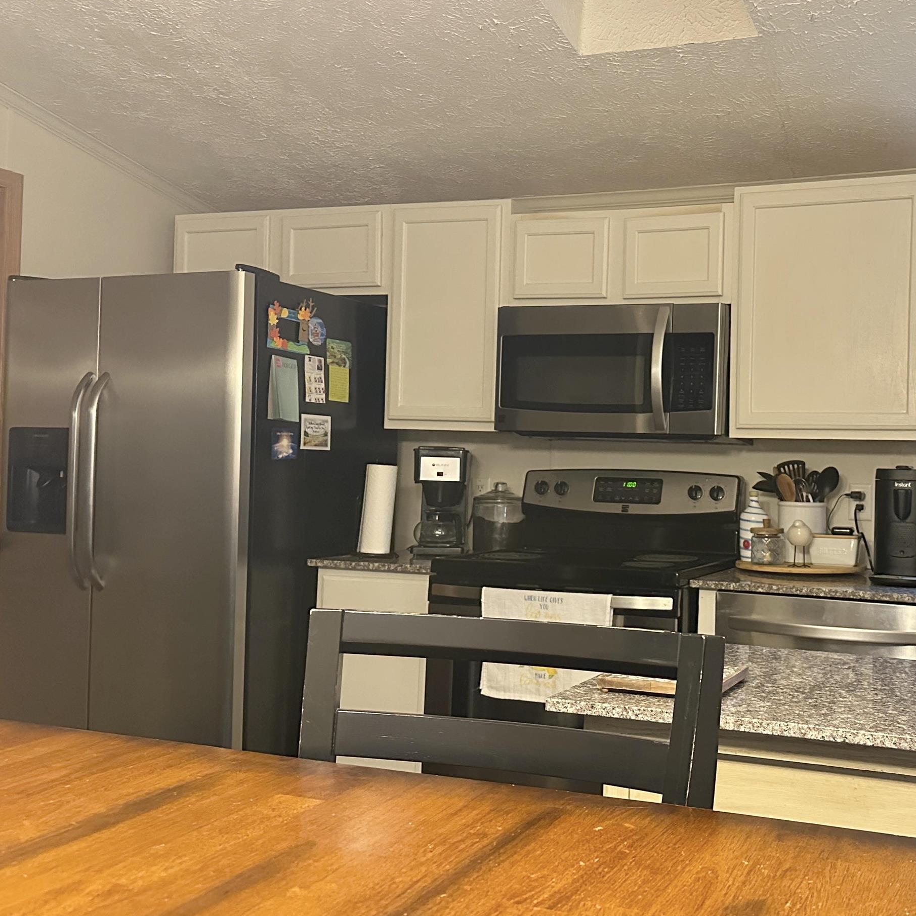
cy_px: 442
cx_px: 672
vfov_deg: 46.0
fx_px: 1078
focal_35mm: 36
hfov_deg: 44.7
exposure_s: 1/60
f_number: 1.78
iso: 800
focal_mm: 6.86
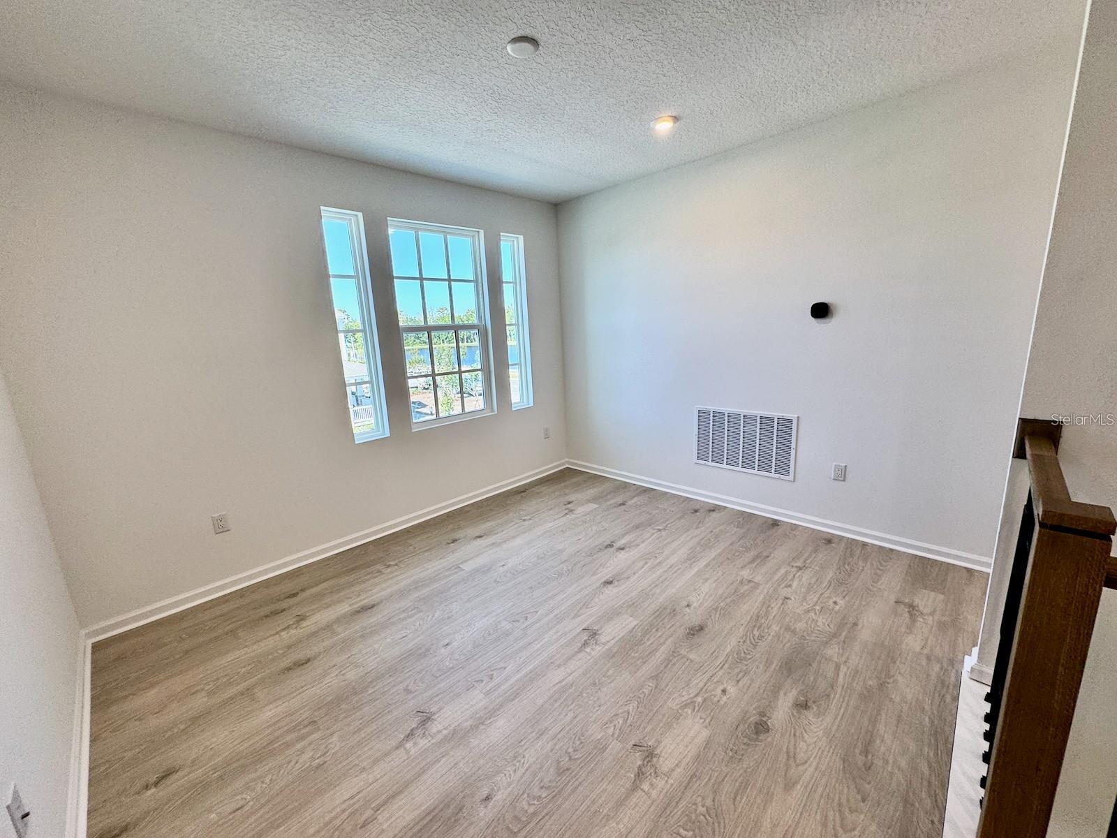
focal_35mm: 14
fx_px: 452
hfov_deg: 102.1
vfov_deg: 85.7
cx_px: 558
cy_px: 419
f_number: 2.2
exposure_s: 1/120
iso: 64
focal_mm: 2.22
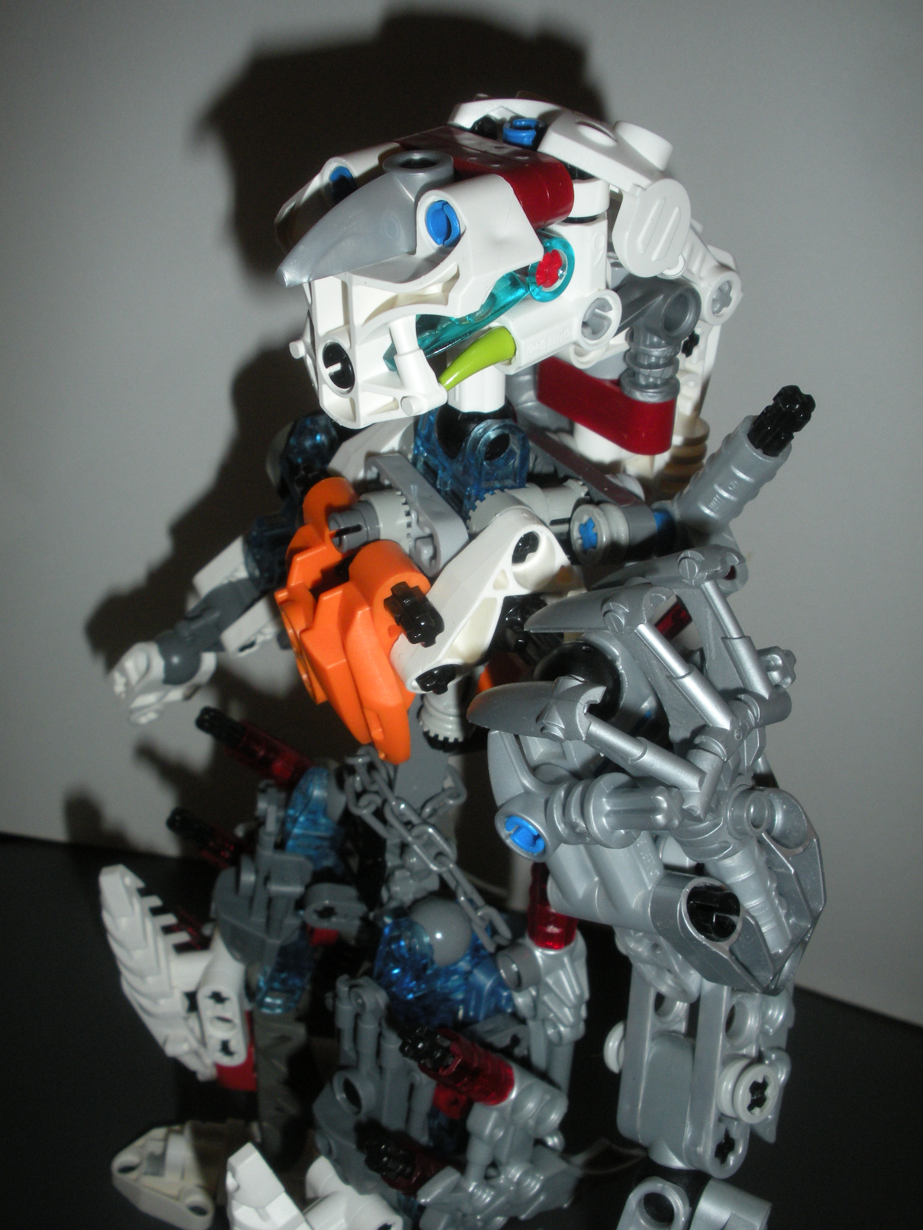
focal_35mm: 35
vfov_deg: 52.6
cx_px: 462
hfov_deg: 40.7
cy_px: 615
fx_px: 1244
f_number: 5.6
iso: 200
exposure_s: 1/60
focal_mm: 6.3
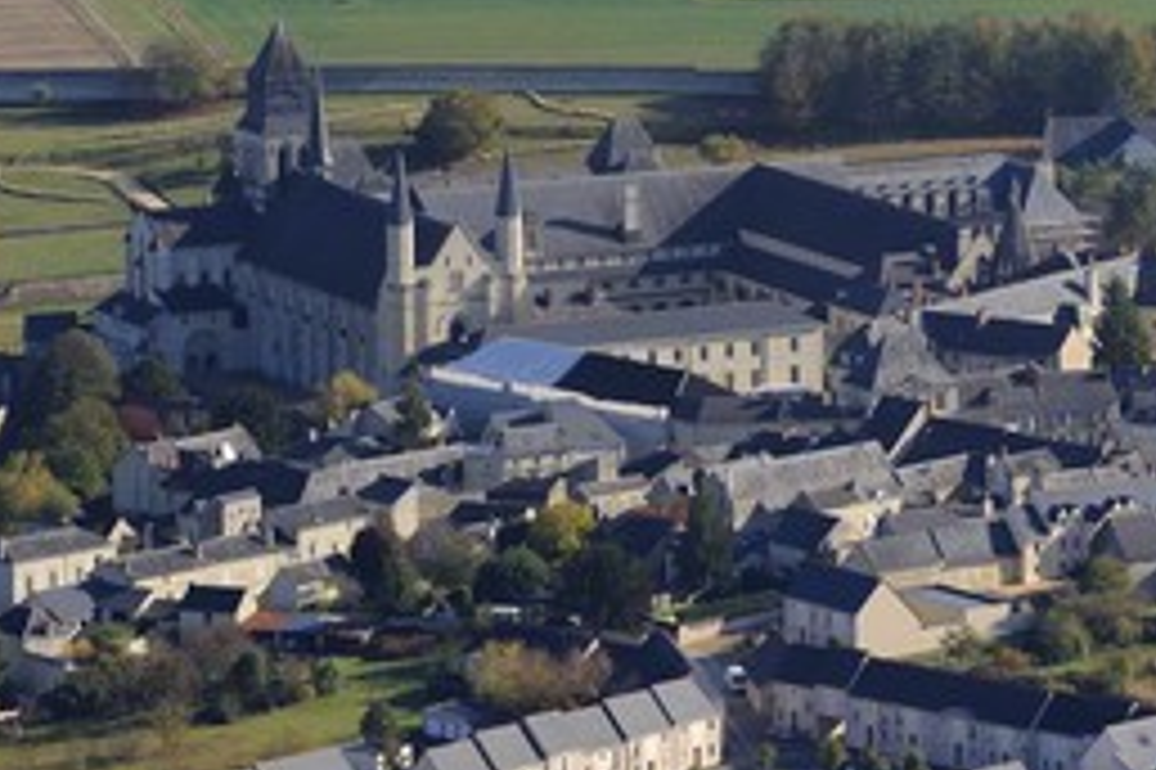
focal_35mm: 328
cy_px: 234
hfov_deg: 6.3
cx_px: 915
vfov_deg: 4.2
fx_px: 10525
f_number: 7.1
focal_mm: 200
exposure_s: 1/800
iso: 400
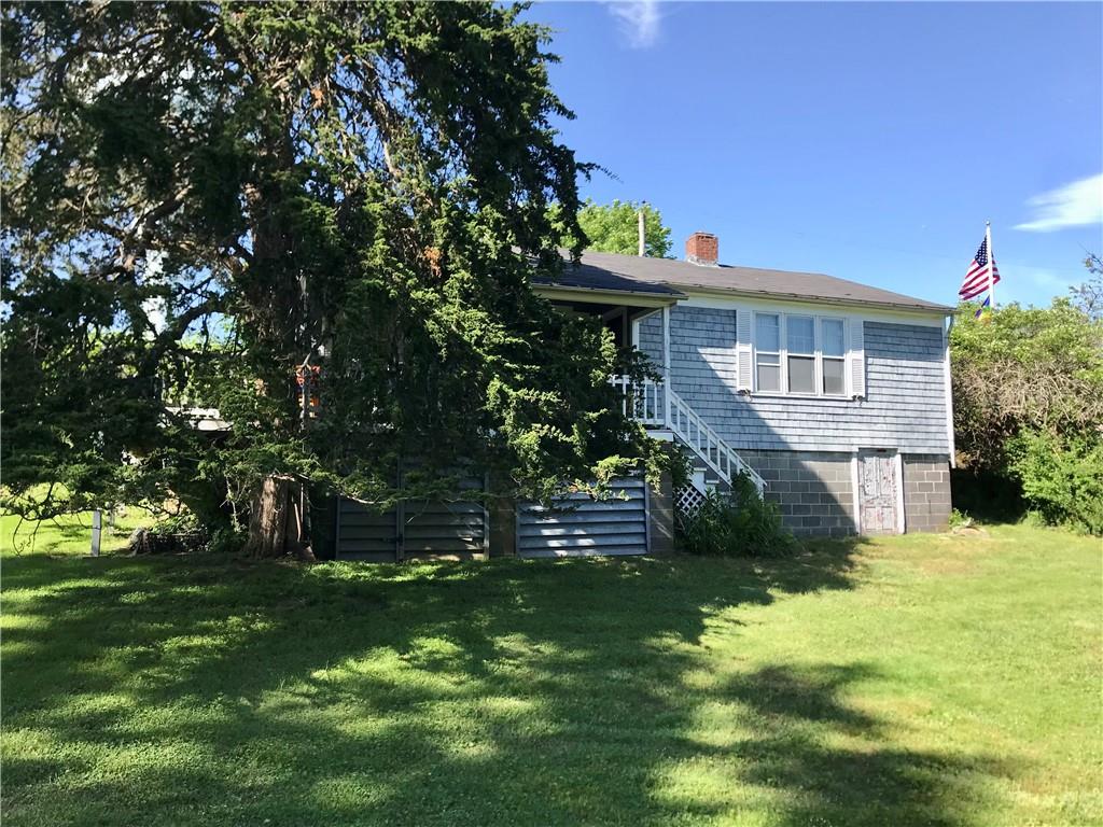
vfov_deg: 49.7
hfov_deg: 63.4
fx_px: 892
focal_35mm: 28
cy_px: 414
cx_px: 552
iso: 20
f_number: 1.8
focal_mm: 3.99
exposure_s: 1/870
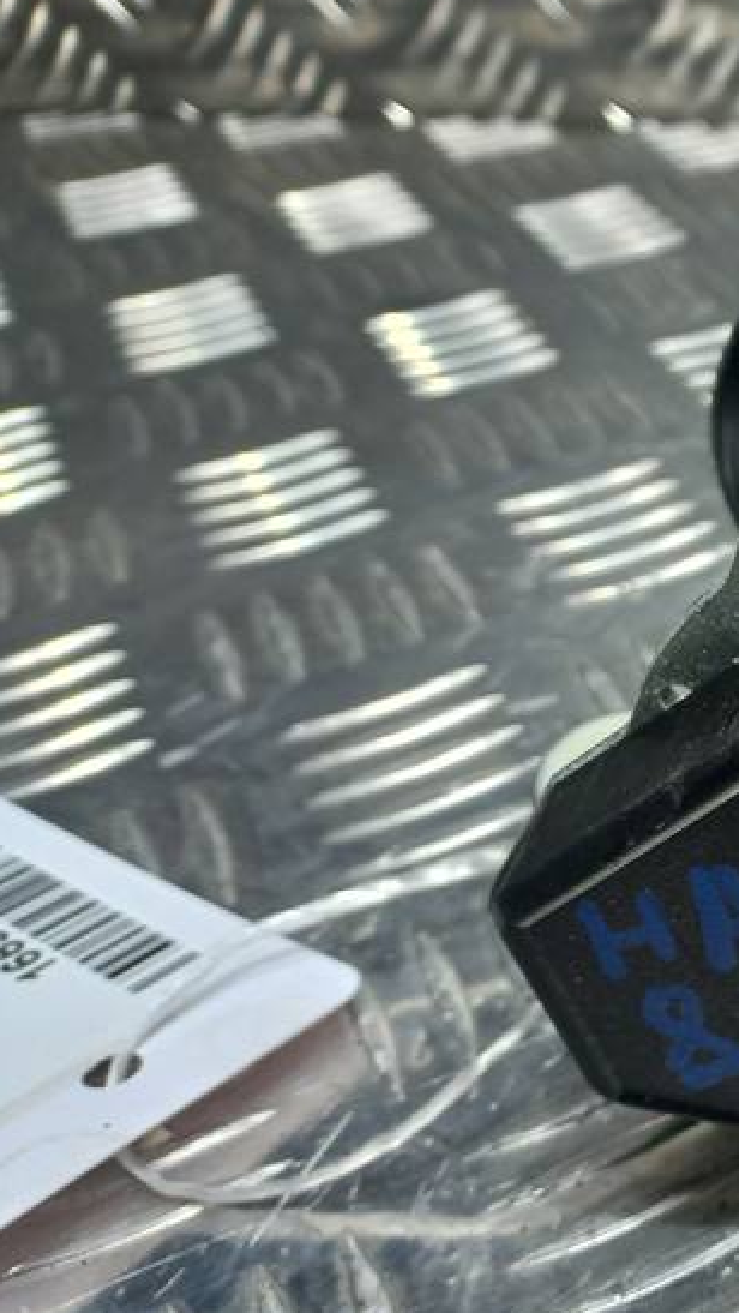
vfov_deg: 40.6
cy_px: 691
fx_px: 1775
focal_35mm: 51
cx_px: 1106
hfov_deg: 20.2
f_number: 1.8
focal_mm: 4.6
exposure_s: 1/50
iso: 32
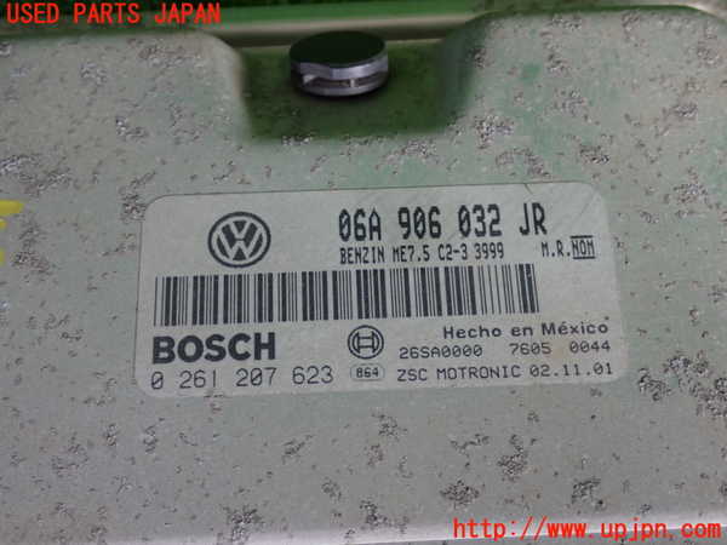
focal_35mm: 50
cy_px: 272
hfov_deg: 38.2
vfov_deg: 29.1
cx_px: 364
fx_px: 1050
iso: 320
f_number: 3.2
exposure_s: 1/50
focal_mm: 9.01
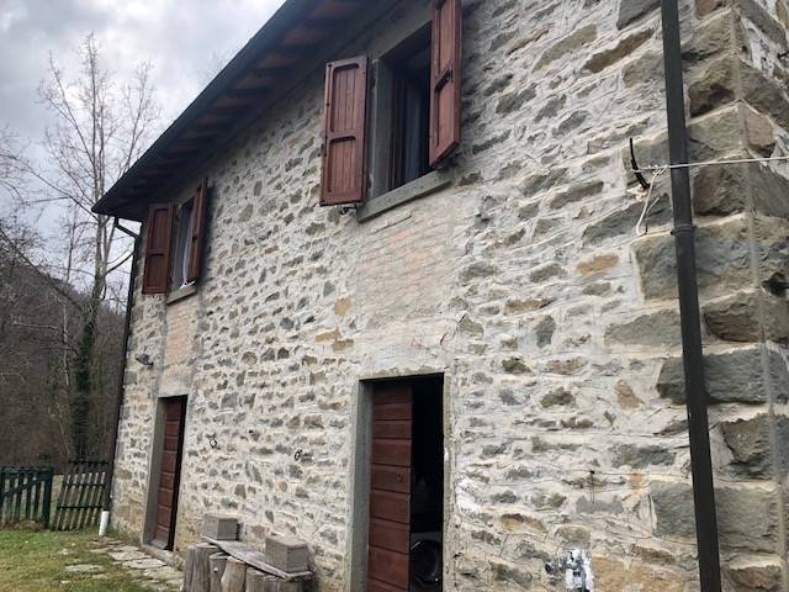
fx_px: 638
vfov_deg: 49.7
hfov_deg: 63.4
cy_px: 296
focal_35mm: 28
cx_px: 394
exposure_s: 1/355
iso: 20
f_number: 1.8
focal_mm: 3.99
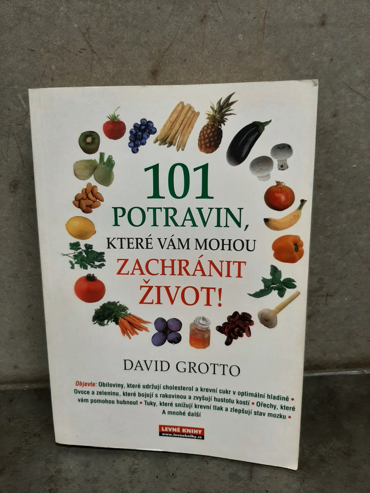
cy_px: 246
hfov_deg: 53.1
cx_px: 185
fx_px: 371
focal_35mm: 26
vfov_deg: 67.3
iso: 64
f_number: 1.7
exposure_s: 1/50
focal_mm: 3.93
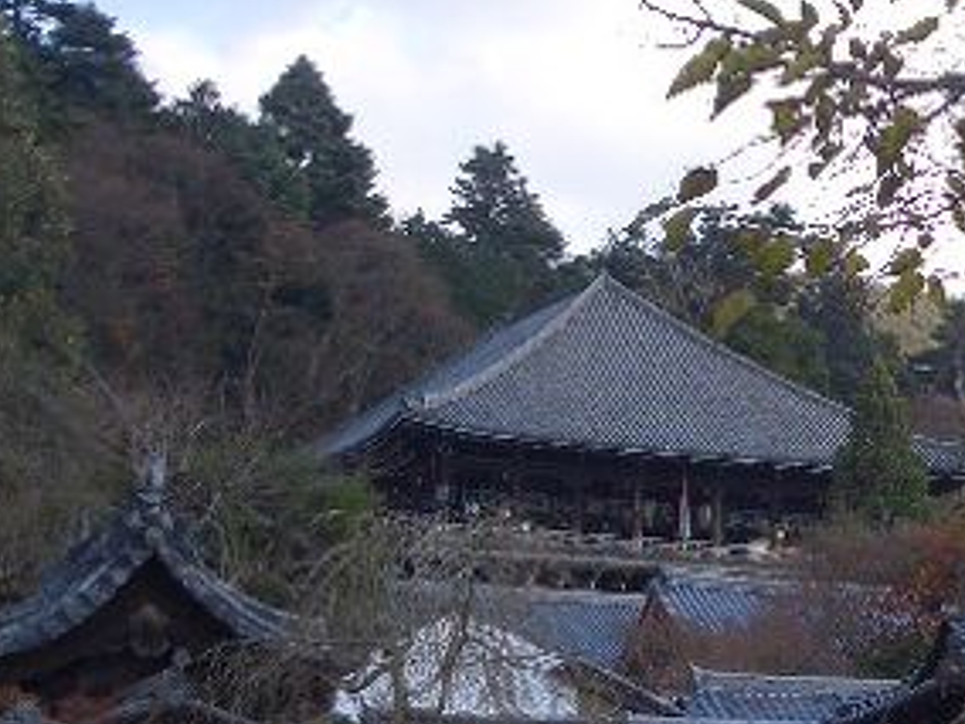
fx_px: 3959
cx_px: 1091
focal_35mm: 142
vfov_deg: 10.4
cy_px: 573
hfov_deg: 13.6
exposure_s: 1/160
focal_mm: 10.2
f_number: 3.5
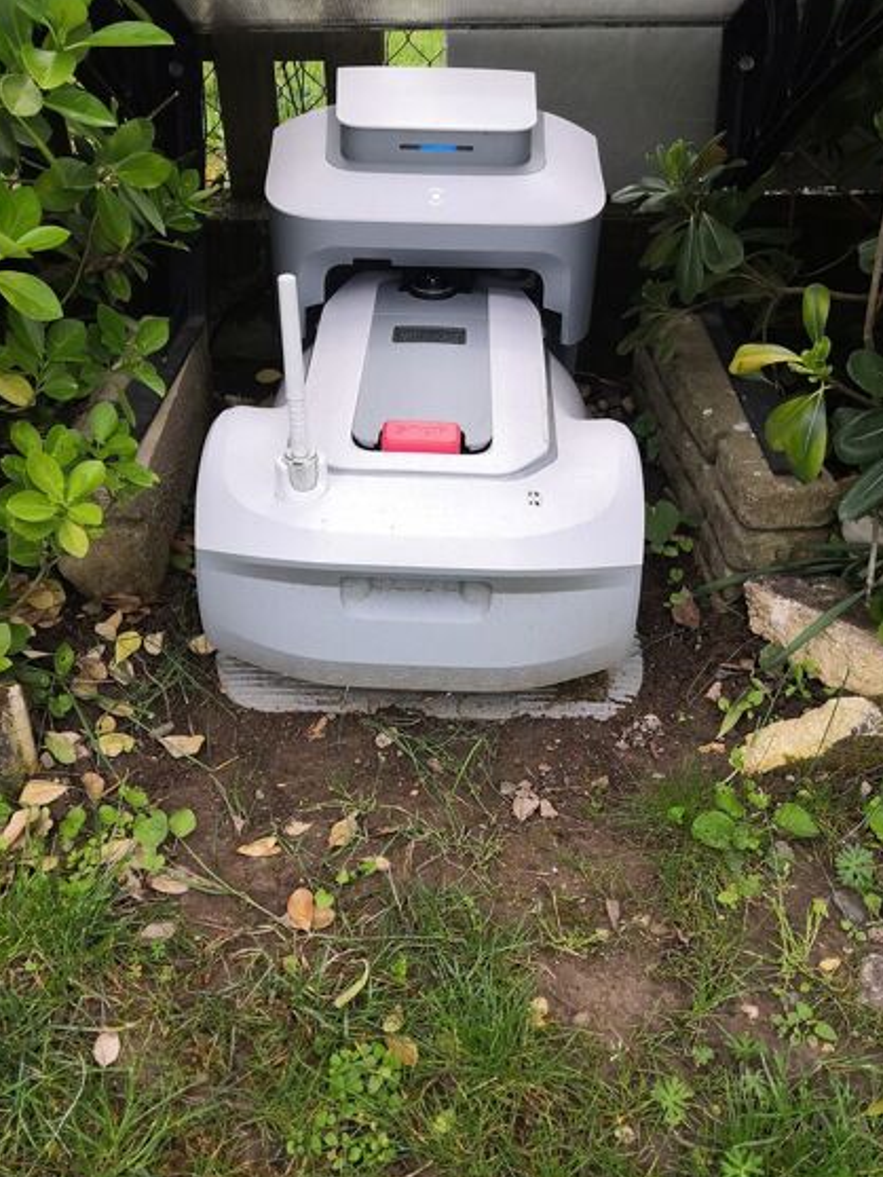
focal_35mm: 31
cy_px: 659
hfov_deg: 45.4
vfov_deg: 58.2
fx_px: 1054
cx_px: 422
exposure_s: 1/900
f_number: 1.8
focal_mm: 3.95
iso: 125
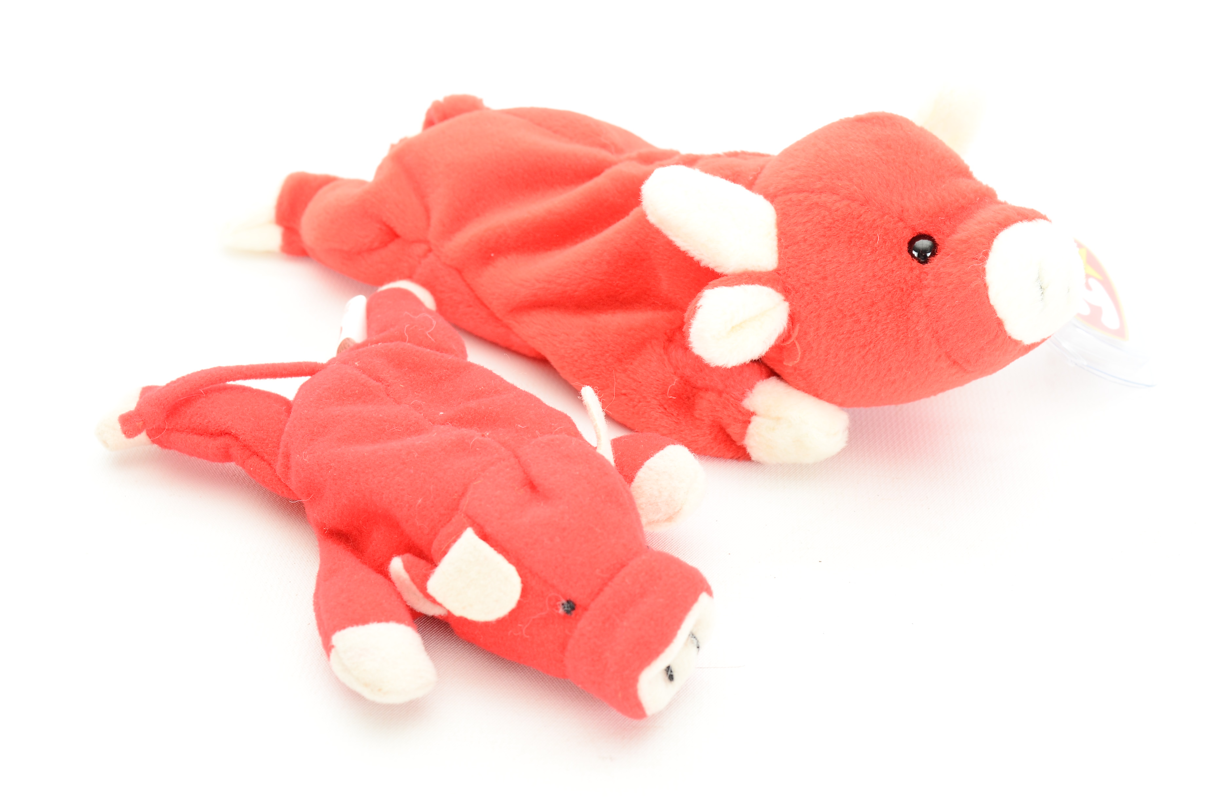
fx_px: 1912
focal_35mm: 57
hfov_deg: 35.1
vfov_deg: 23.7
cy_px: 400
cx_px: 605
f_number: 10
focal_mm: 38
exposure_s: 1/80
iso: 250
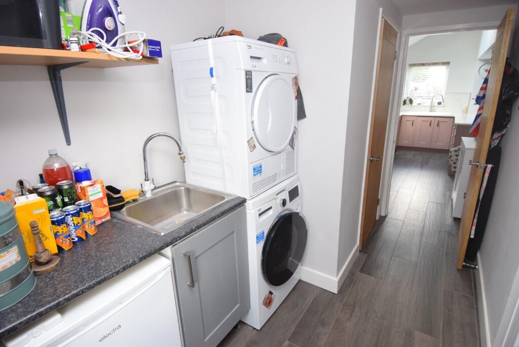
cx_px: 260
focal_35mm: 18
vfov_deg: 67.5
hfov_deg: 90.0
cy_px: 174
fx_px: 260
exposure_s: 1/60
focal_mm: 12
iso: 450
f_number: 4
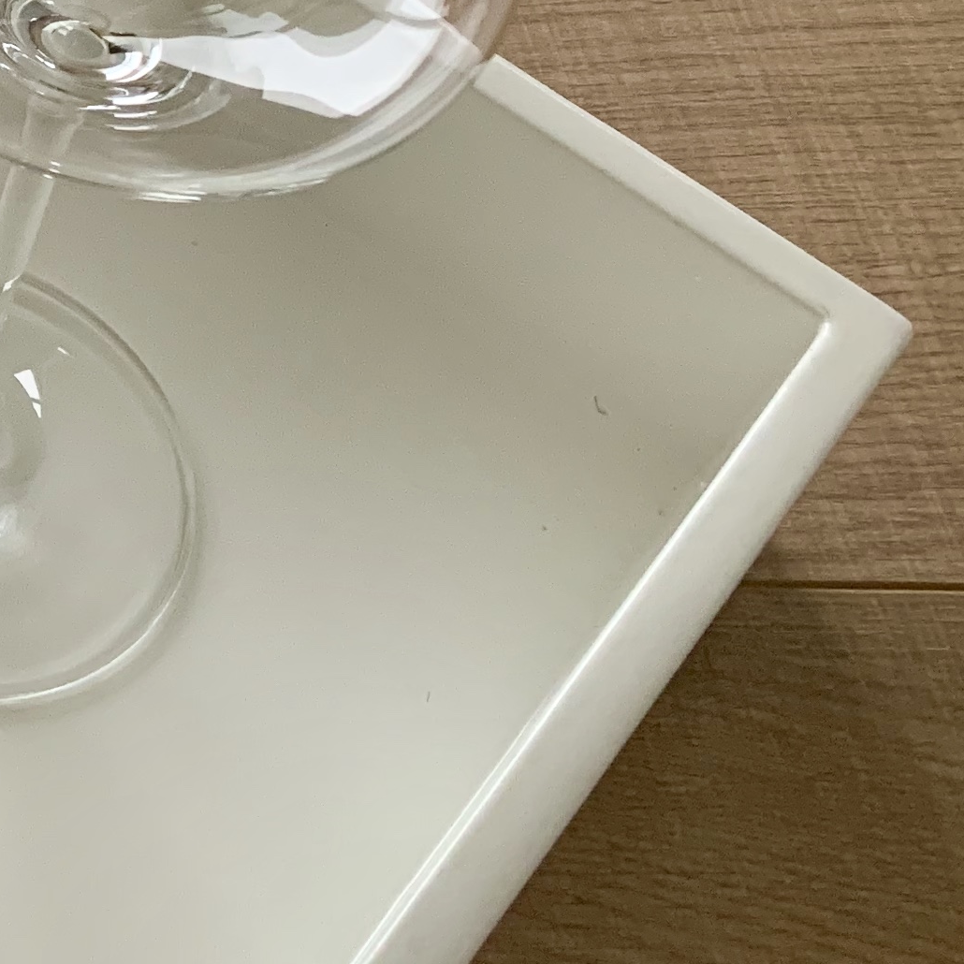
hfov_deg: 16.0
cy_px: -301
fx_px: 2836
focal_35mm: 90
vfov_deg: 18.0
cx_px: -841
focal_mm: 4.25
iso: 100
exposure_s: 1/79
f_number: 1.8
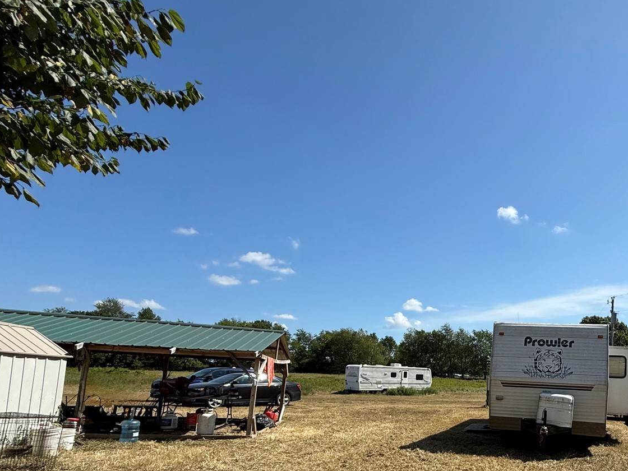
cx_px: 496
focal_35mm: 24
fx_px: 435
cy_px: 354
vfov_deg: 54.2
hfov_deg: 65.6
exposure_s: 1/2165
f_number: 2.2
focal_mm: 2.22
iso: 50
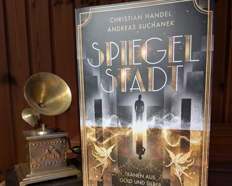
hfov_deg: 55.7
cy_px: 133
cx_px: 116
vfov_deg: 44.7
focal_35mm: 32
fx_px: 220
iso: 241
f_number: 1.7
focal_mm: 4.53
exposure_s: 1/25
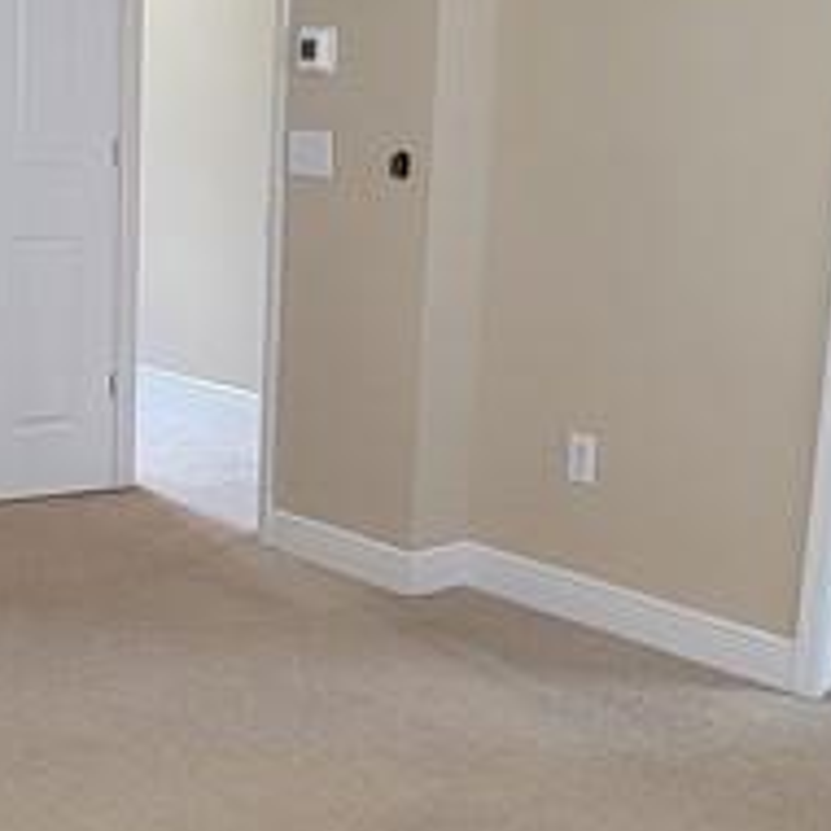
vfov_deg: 28.2
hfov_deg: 28.1
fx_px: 1657
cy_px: 420
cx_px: 363
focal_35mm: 61
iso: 250
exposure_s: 1/60
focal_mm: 2.2
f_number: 2.2
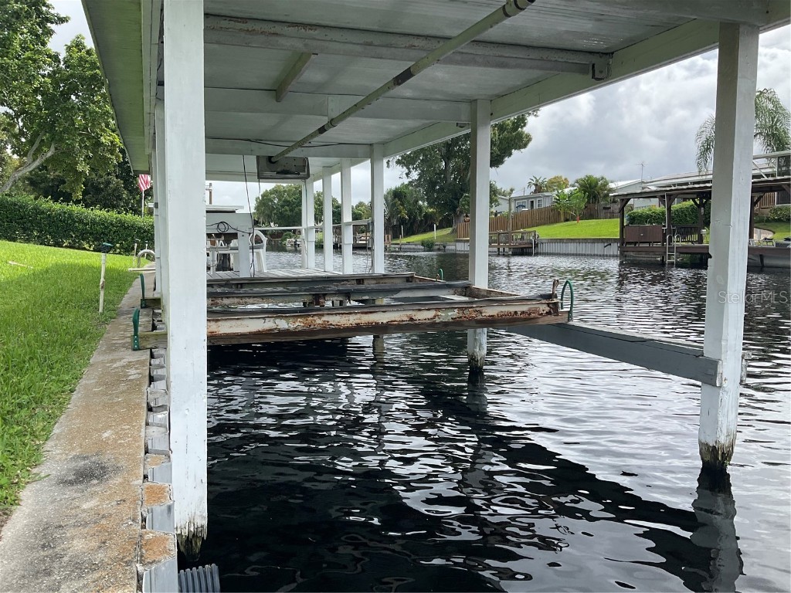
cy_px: 296
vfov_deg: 48.2
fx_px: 663
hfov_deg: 61.7
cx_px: 396
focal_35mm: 29
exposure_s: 1/1015
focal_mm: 3
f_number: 1.8
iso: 16
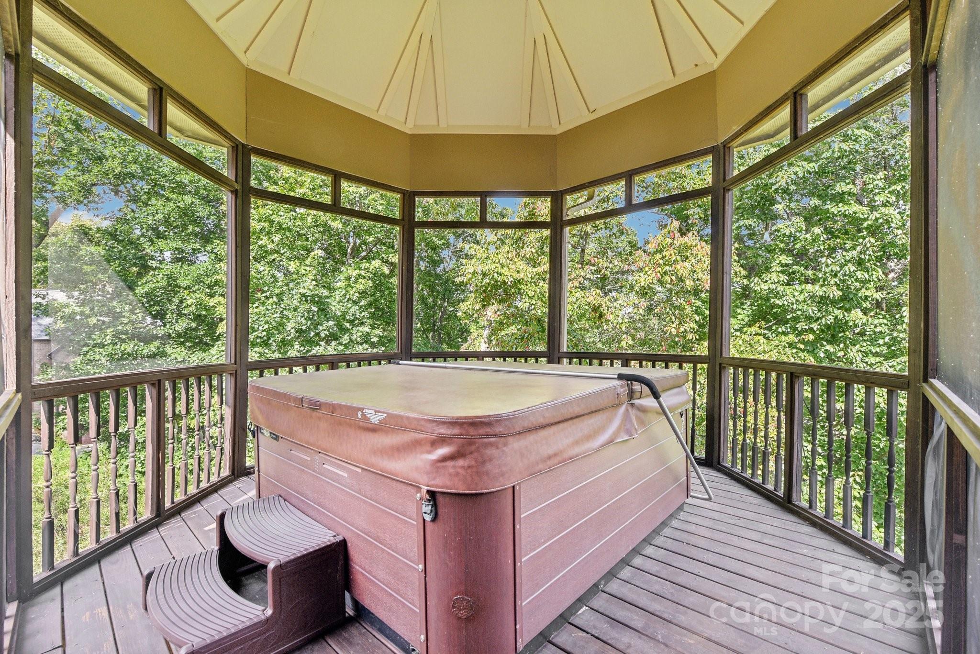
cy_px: 327
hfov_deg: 100.4
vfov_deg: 77.4
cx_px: 490
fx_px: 408
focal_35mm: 15
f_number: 8
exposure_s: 1/50
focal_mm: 15
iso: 200
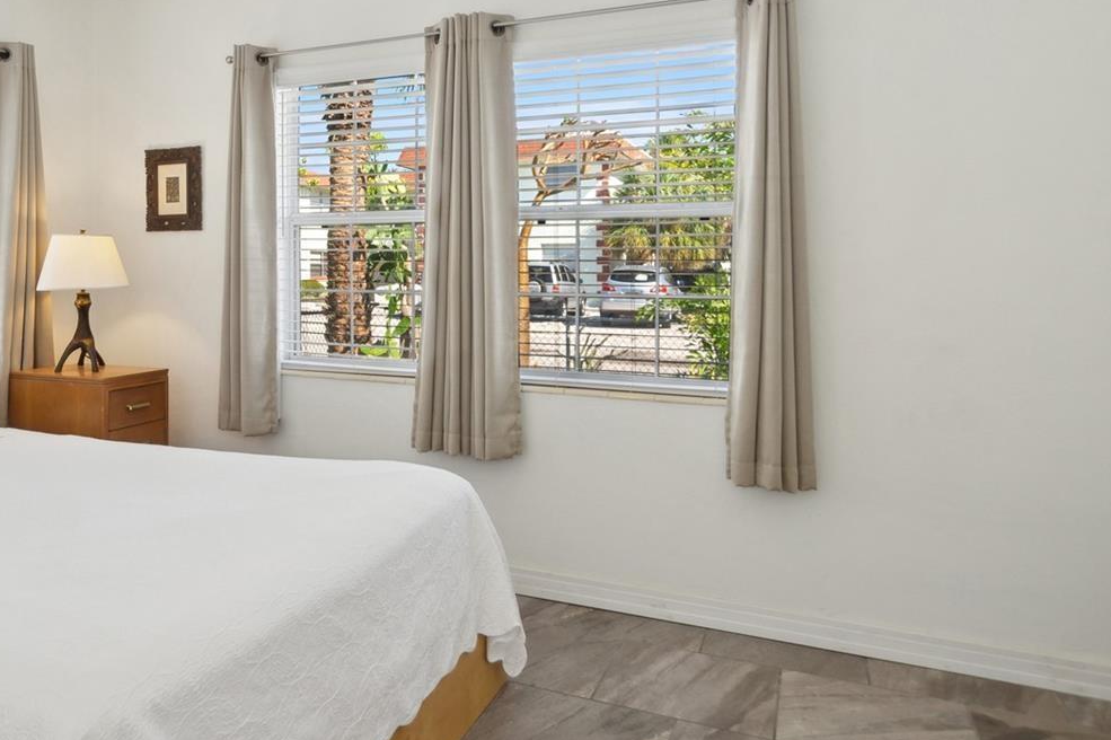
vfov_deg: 47.0
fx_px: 827
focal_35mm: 27
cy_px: 217
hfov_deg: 66.0
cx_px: 370
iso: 200
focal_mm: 11
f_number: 8
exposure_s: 1/60
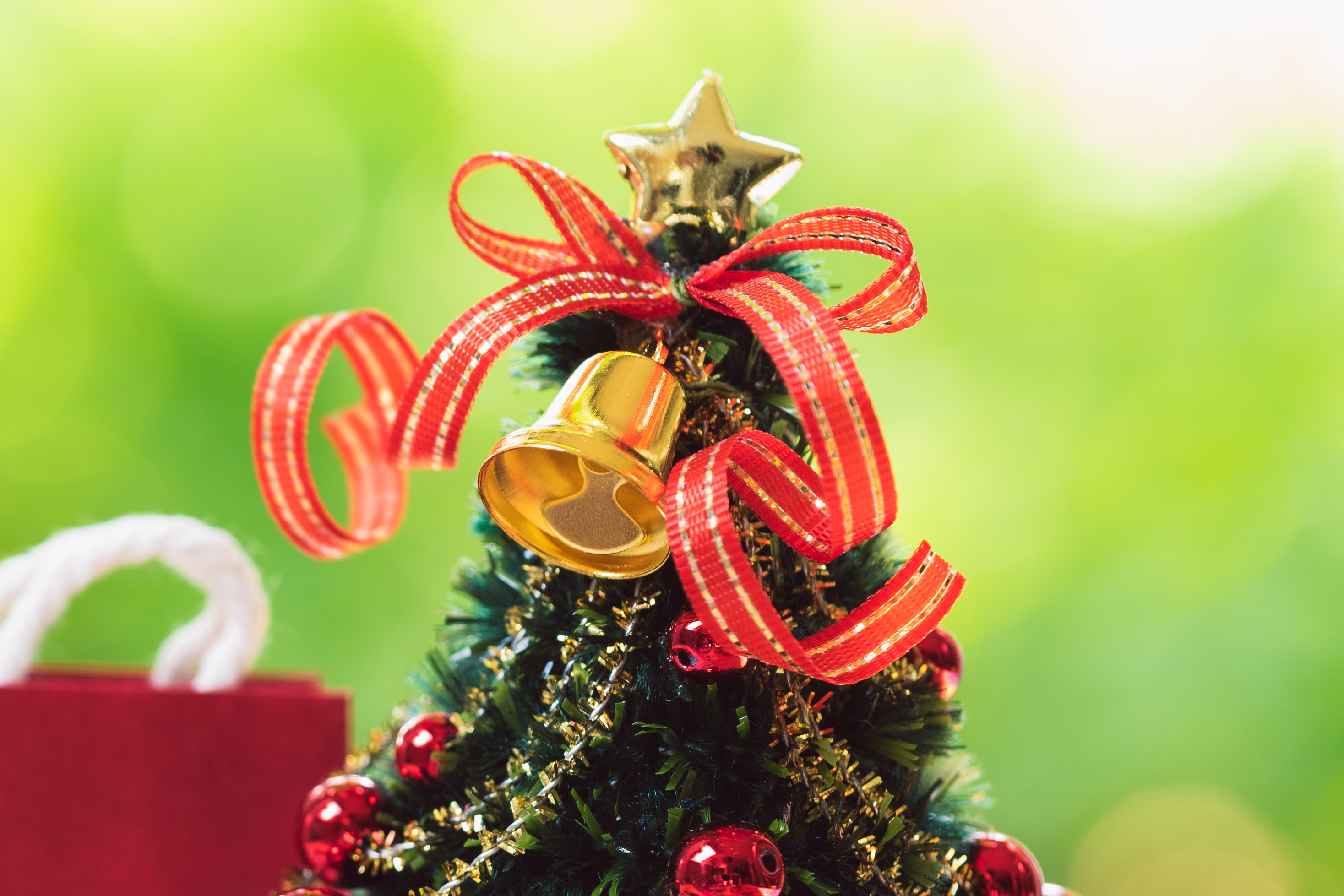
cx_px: -23
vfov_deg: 7.4
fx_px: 6869
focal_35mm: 184
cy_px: 902
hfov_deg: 11.1
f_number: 5
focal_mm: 90
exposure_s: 1/5
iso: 50
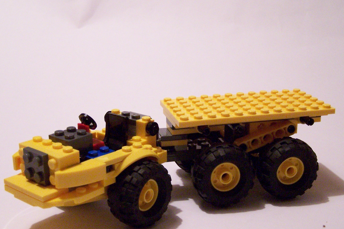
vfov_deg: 23.0
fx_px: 564
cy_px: 130
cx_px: 173
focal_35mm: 59
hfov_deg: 33.9
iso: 400
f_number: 3
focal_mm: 8
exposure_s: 1/15
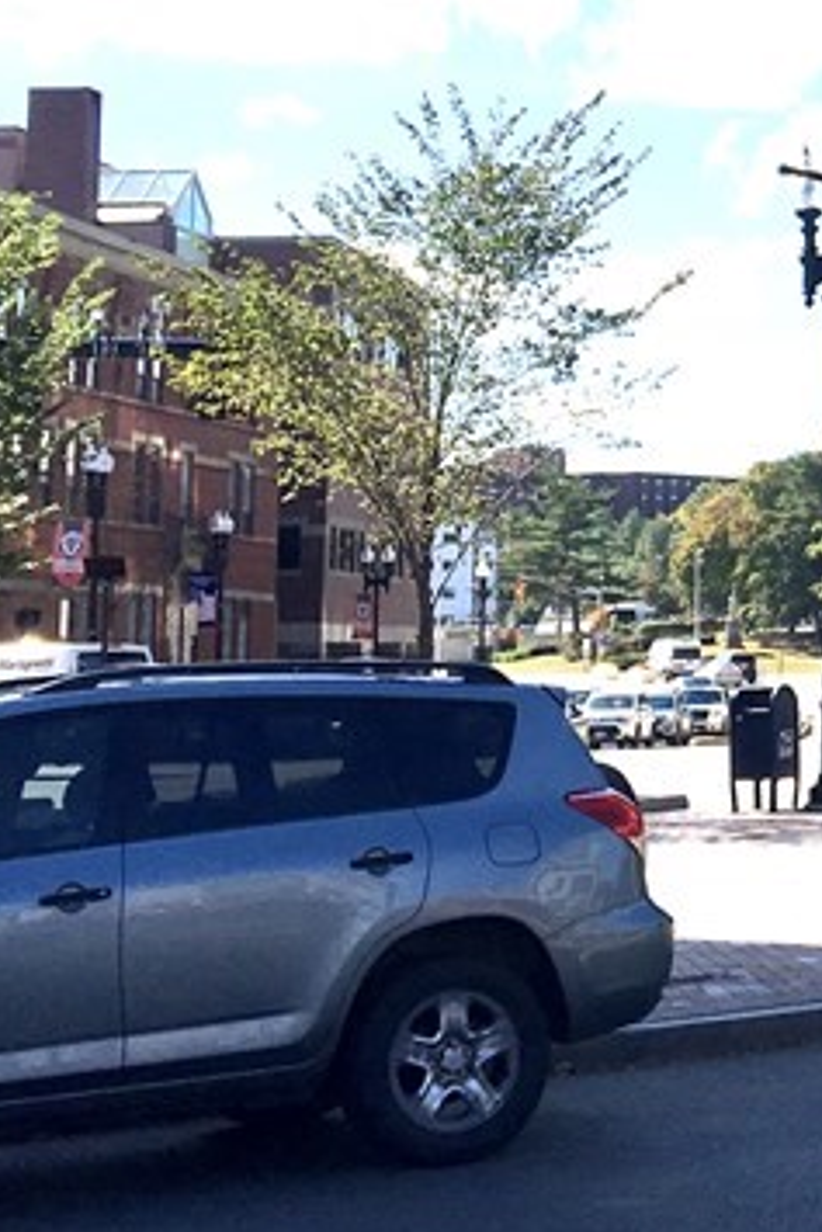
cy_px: 274
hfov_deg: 14.9
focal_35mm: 87
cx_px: 1134
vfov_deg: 23.1
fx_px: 2977
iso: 25
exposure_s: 1/1876
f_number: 2.2
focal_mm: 4.15
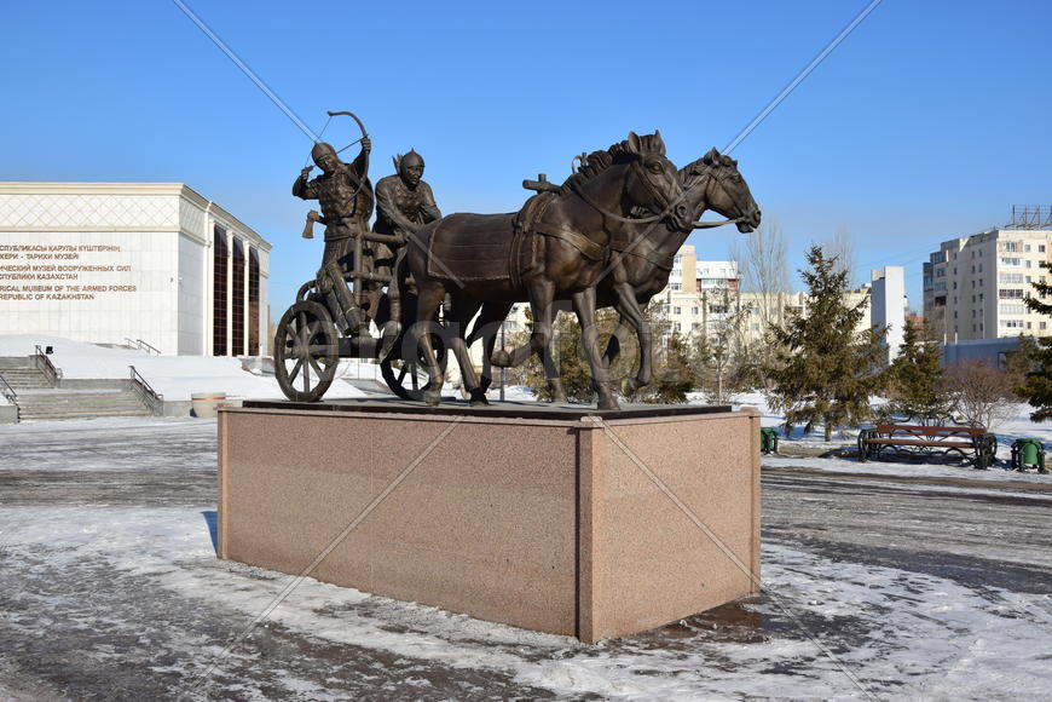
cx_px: 526
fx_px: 964
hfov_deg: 57.2
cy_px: 351
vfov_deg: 40.0
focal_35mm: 33
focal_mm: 22
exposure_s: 1/320
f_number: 9
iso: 100
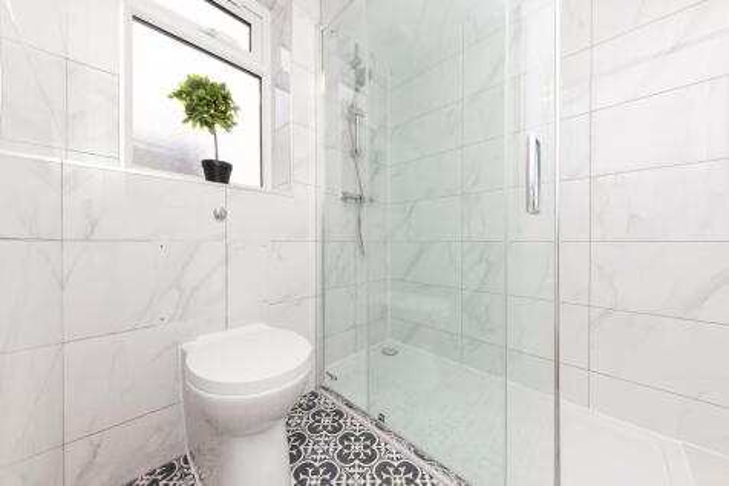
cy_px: 243
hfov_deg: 112.6
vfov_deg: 90.0
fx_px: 243
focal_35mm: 12
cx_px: 364
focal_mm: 12
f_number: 9
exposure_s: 1/60
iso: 400
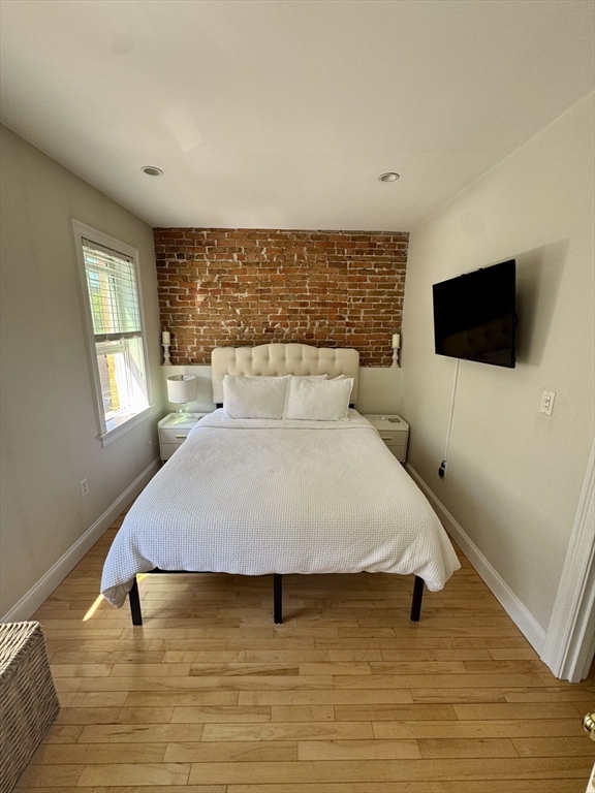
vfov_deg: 102.1
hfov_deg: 85.7
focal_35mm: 14
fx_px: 321
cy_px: 396
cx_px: 298
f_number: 2.2
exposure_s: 1/99
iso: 100
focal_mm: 2.22
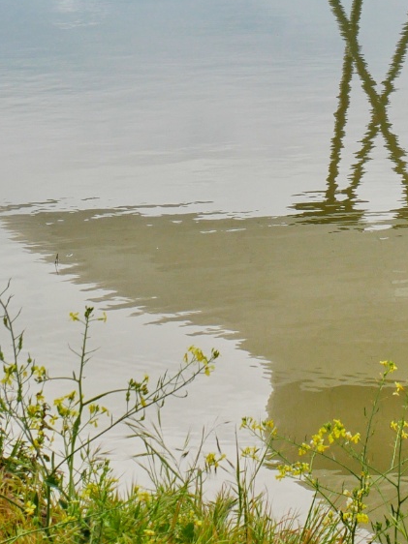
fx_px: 2689
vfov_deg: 11.2
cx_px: 512
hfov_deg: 8.6
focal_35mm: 171
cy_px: -196
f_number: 11
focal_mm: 30
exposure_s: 1/100
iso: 200
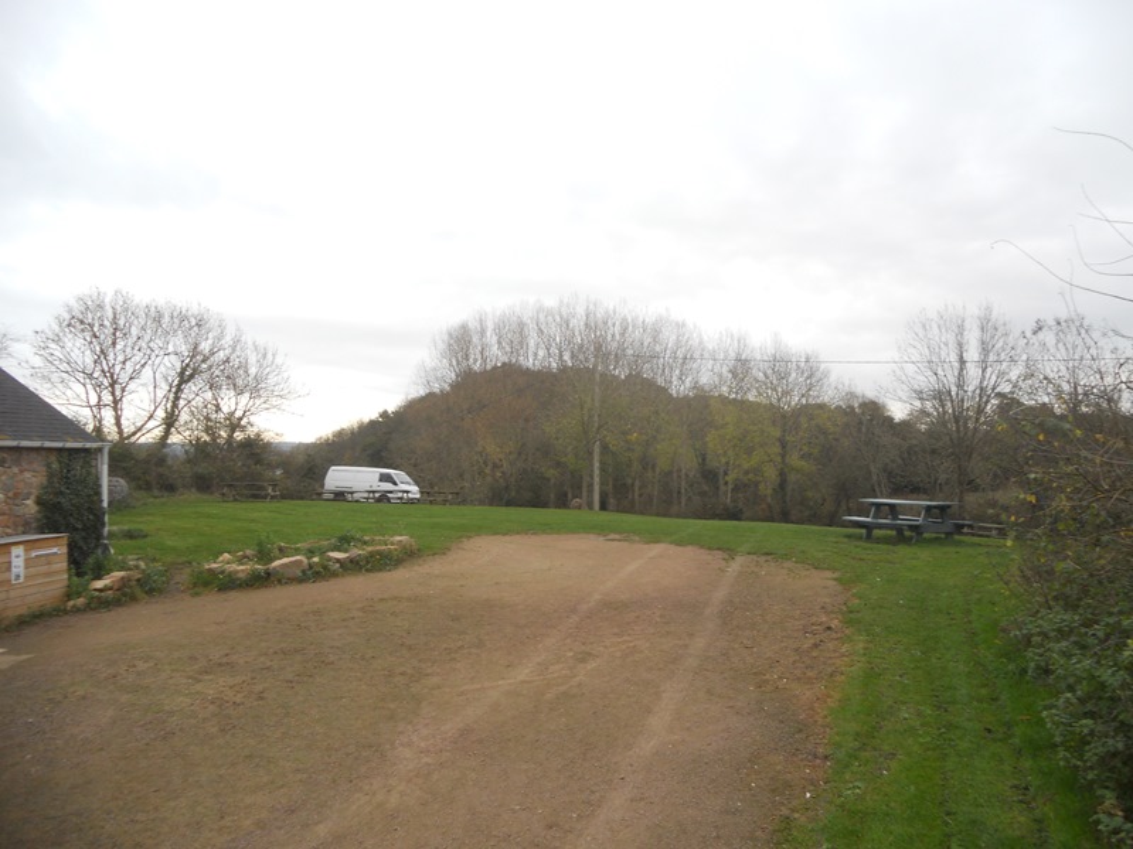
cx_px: 566
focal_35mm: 27
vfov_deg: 51.4
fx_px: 884
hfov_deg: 65.3
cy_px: 424
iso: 80
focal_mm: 4.9
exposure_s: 1/50
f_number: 3.2
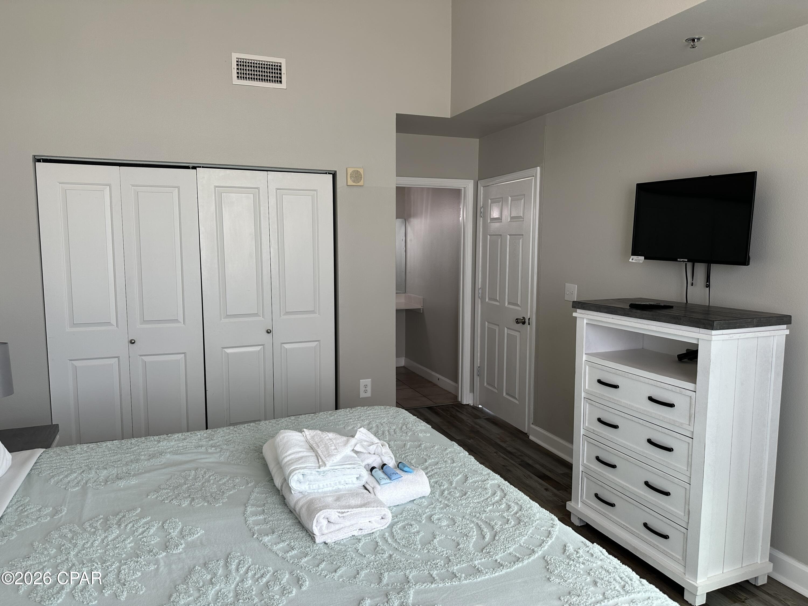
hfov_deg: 71.6
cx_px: 404
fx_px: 560
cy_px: 303
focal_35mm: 24
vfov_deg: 56.8
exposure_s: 1/121
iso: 64
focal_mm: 6.86
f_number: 1.78
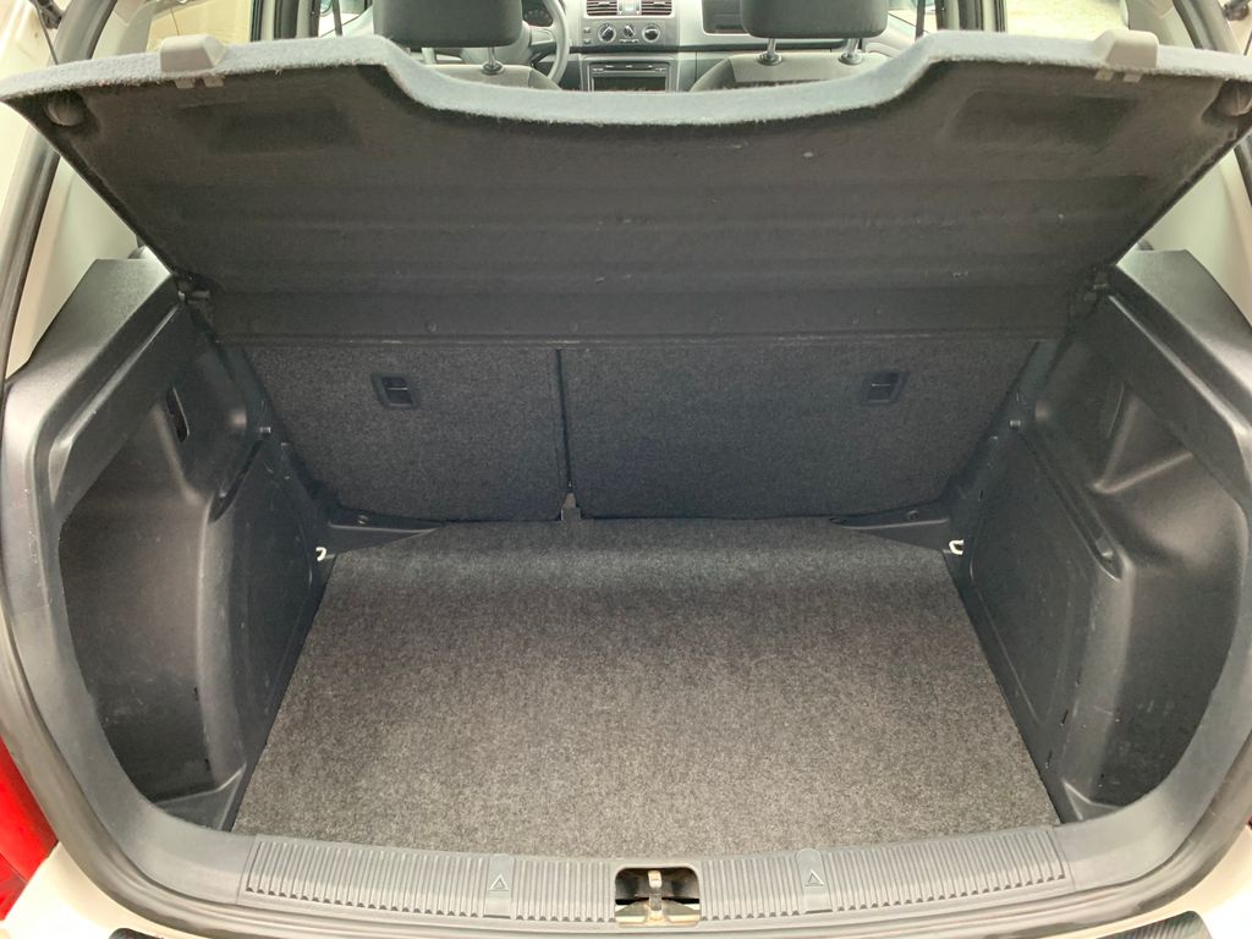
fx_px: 940
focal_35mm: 26
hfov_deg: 67.3
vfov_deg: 53.1
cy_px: 470
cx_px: 626
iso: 400
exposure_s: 1/54
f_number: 1.8
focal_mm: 4.25
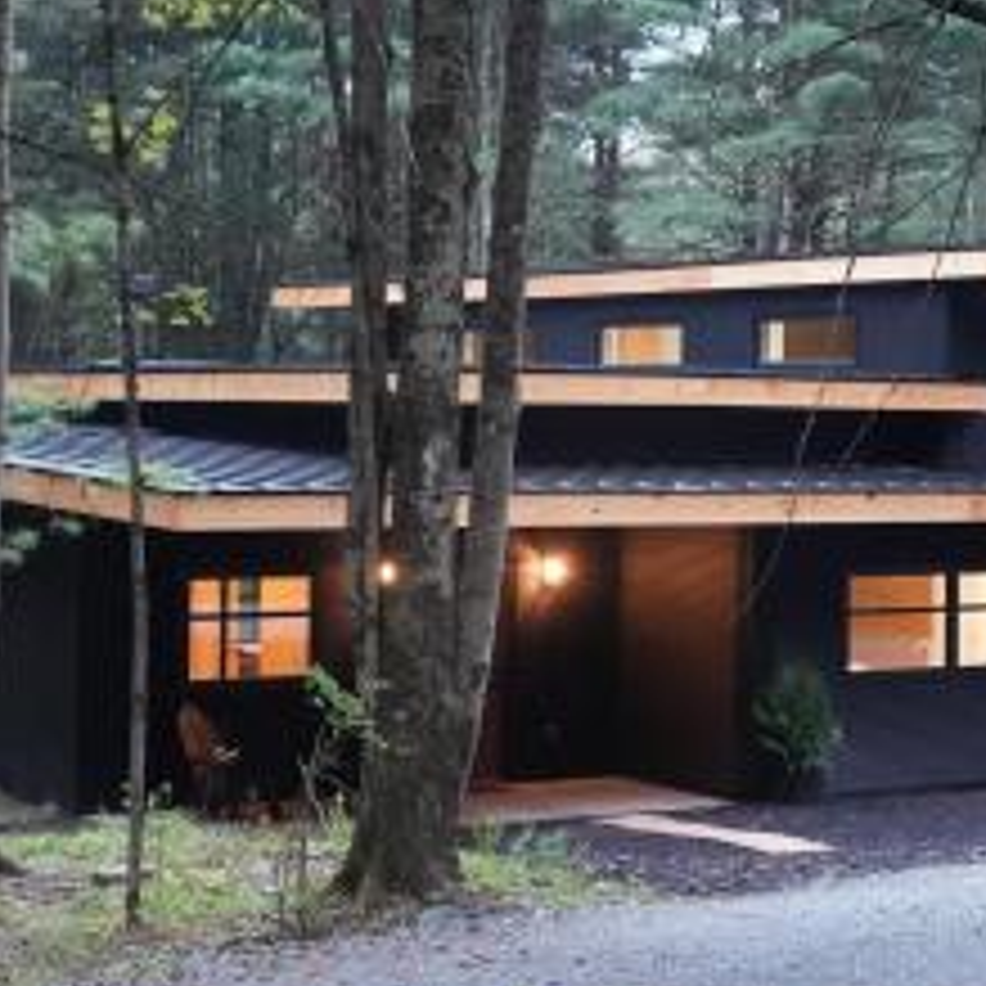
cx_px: 716
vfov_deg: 19.5
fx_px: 2868
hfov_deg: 19.4
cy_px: 360
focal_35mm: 89
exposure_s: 1/60
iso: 10000
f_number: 8
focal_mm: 34
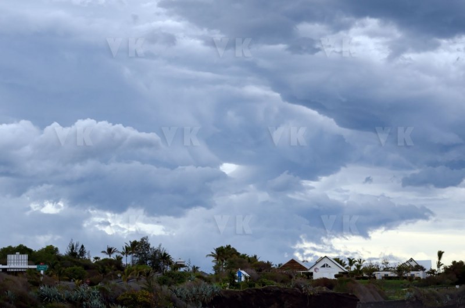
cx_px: 232
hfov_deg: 19.5
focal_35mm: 105
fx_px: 1354
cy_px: 154
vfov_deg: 13.0
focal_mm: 70
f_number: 9
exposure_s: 1/100
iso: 160
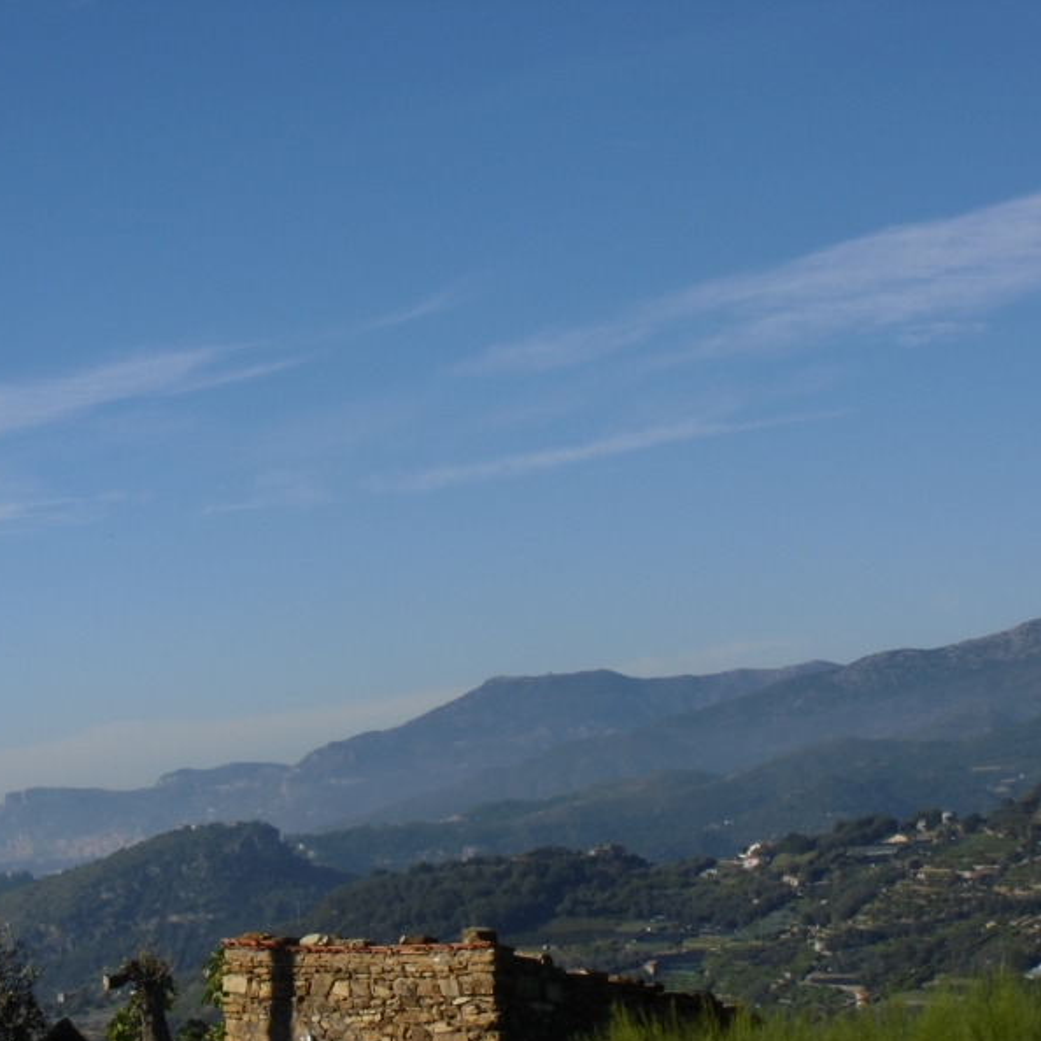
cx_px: 342
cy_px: 524
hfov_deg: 21.3
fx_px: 2756
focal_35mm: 81
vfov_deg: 21.4
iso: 64
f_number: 4.7
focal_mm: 12.1
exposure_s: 1/640
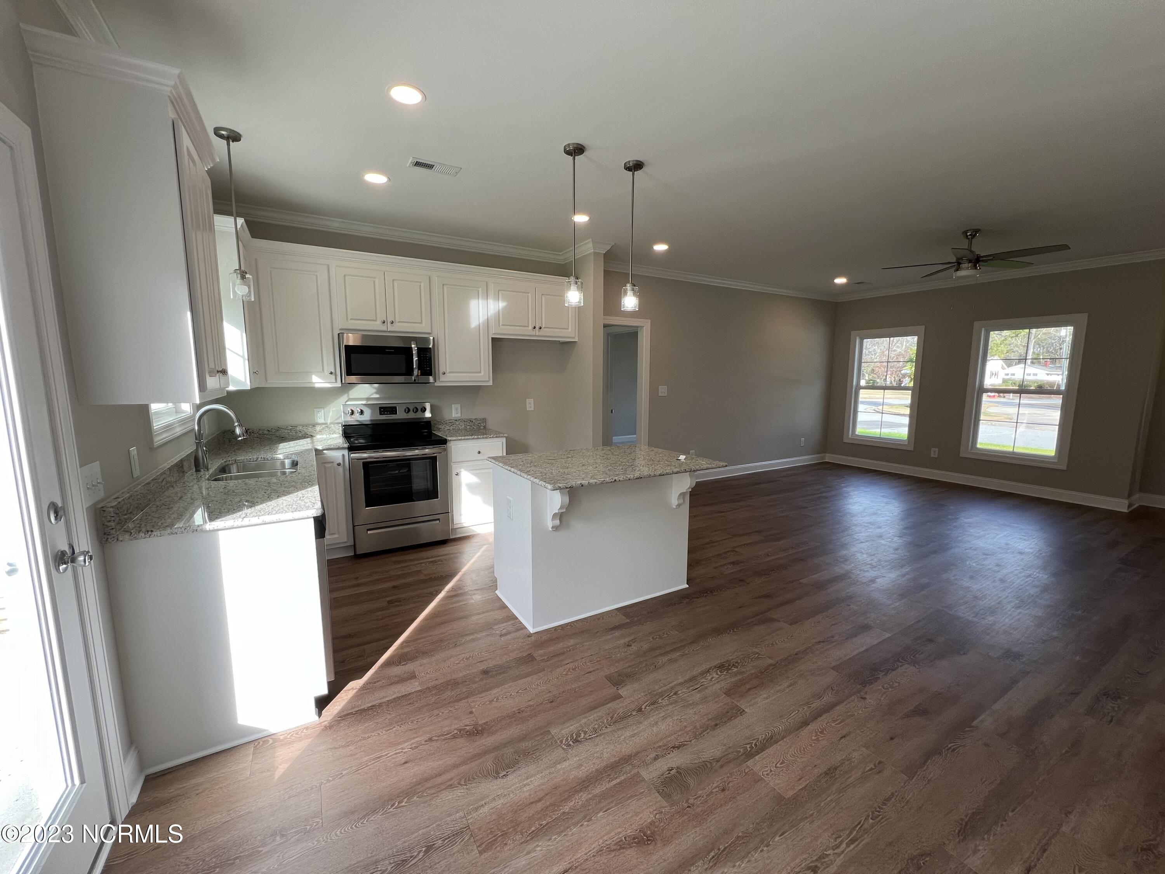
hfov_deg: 106.2
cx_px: 582
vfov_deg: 89.9
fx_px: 438
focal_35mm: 13
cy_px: 437
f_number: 1.8
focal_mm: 1.57
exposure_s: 1/99
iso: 40
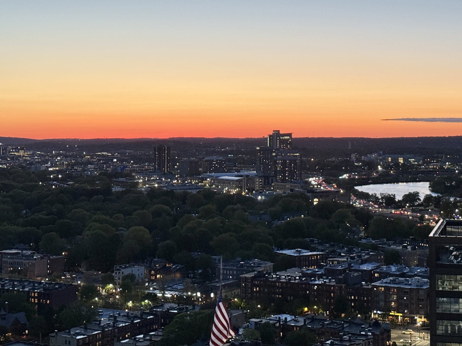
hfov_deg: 39.7
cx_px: 231
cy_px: 173
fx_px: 641
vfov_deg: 30.3
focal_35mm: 48
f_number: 1.78
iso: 250
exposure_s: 1/60
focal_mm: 6.76
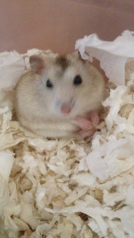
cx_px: 77
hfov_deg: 30.4
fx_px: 246
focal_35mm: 39
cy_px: 121
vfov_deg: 51.6
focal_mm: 4.28
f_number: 2.4
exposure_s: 1/15
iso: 640
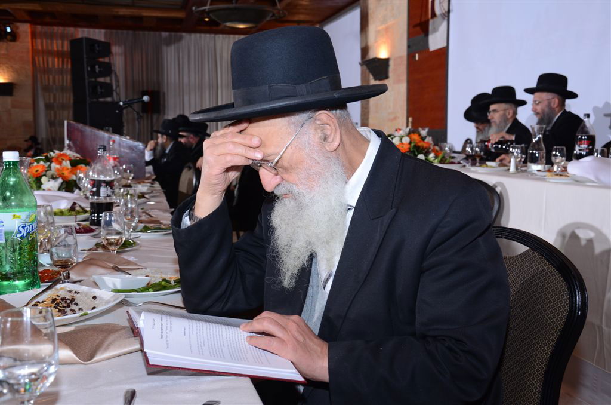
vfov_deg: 29.7
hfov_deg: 43.7
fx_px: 762
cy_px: 202
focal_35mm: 45
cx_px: 306
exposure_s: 1/125
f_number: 8
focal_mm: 30
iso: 500
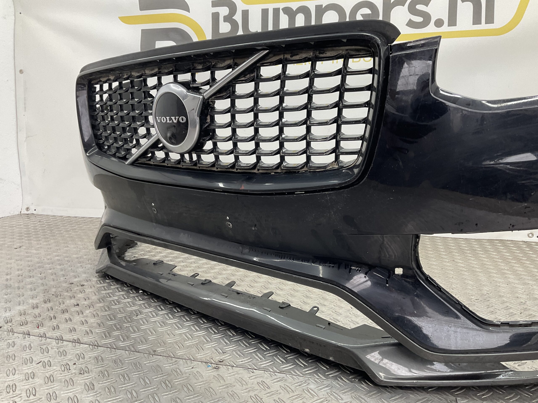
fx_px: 451
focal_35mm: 29
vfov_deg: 48.2
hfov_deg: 61.7
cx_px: 269
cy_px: 202
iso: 50
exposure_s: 1/120
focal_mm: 3
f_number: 1.8
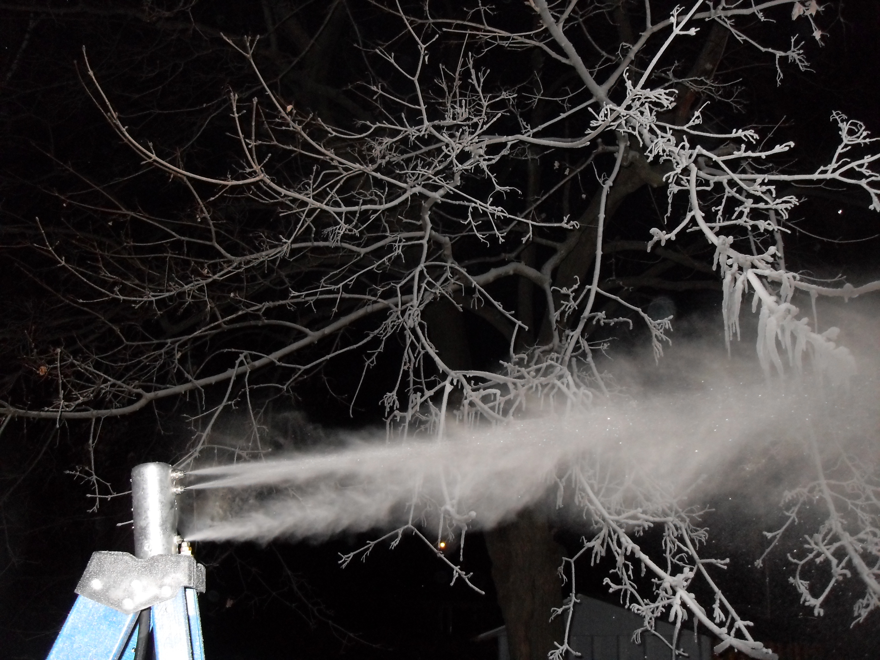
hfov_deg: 50.1
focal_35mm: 37
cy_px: 330
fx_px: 941
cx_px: 440
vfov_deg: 38.7
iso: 320
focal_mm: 6.3
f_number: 2.8
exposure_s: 1/45
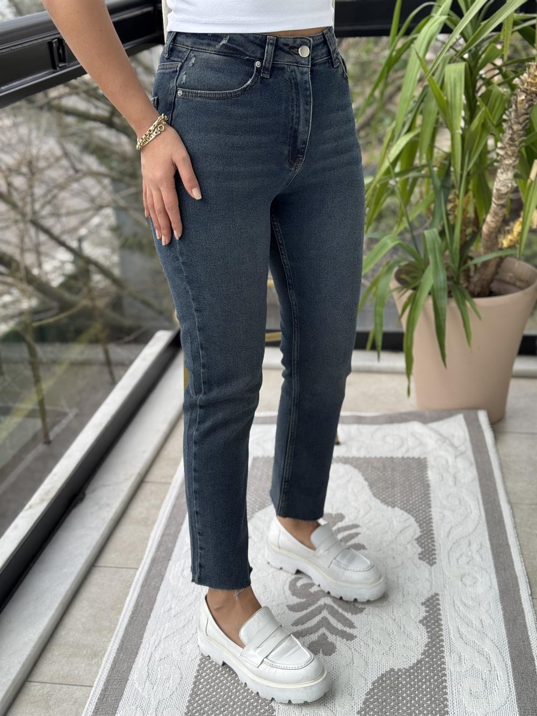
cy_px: 358
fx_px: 993
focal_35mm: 48
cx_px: 268
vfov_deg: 39.7
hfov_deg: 30.3
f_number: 1.78
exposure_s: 1/227
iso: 64
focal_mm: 6.76
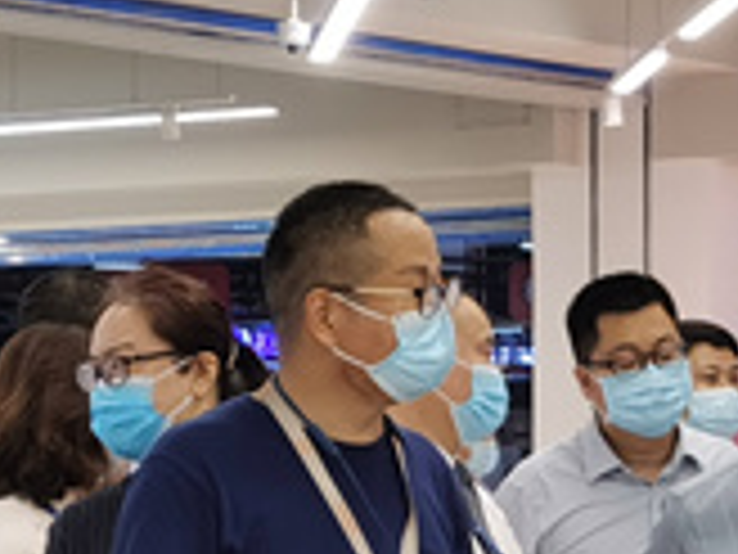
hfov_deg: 10.8
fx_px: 3901
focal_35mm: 183
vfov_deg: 8.0
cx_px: 612
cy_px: 676
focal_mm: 5.56
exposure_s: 1/100
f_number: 1.6
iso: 64
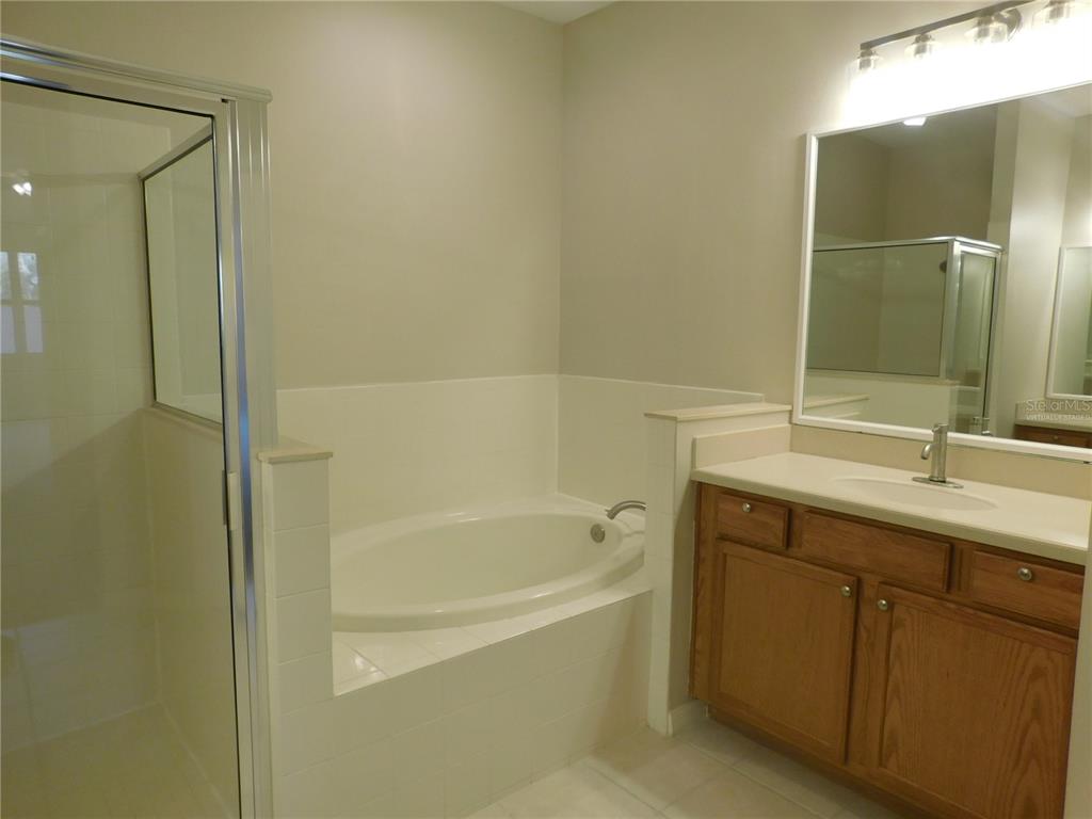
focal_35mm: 23
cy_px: 410
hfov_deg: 73.9
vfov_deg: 58.9
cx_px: 546
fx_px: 726
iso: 125
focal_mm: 4
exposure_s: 1/50
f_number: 3
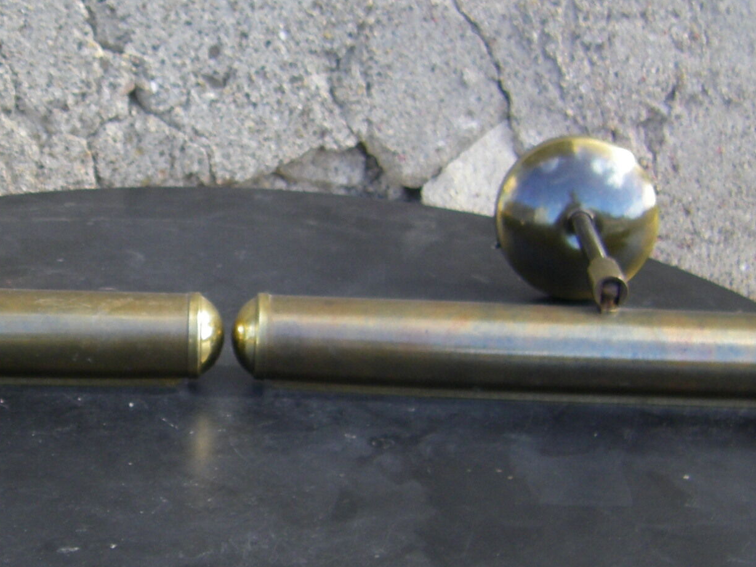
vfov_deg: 14.6
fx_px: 2206
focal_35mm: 101
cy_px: 313
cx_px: 228
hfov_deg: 19.4
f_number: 3.5
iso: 64
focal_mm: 6.3
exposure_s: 1/100
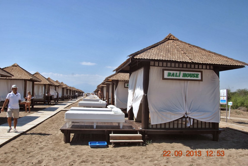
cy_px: 83
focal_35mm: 30
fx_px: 207
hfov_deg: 61.9
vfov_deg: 43.7
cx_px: 124
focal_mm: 20
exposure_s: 1/320
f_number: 9
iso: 100
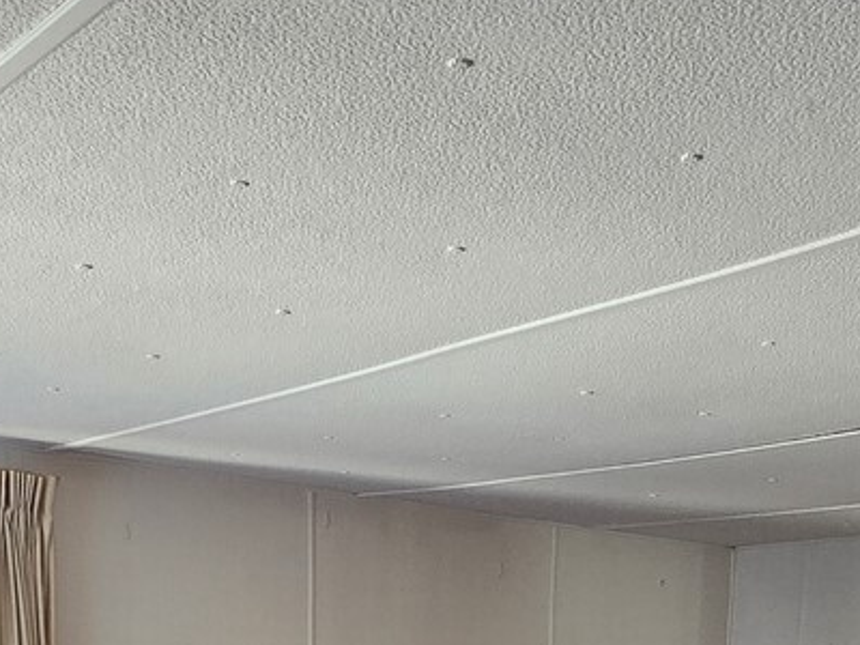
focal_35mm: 52
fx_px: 1292
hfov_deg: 36.8
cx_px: 449
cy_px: 952
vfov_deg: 23.0
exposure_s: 1/60
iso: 160
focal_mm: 2.2
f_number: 2.2
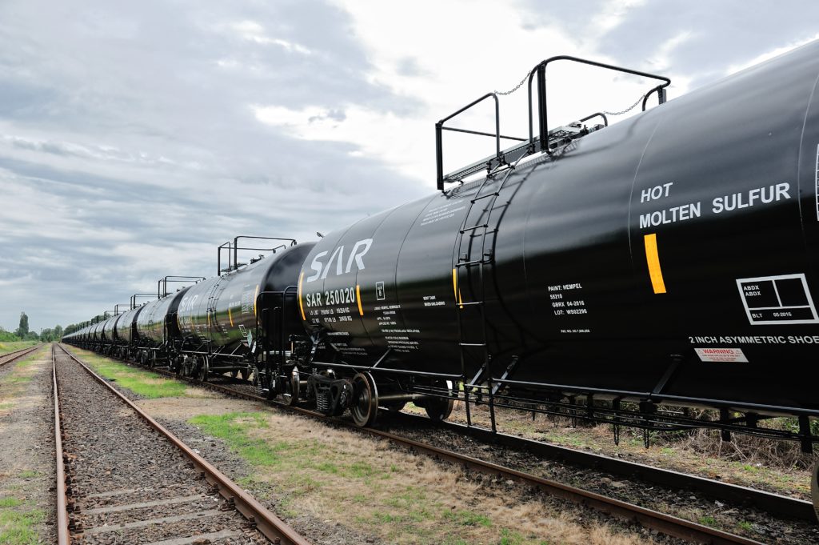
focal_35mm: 30
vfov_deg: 43.5
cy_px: 272
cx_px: 410
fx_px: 682
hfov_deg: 62.0
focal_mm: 30
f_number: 5.6
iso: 200
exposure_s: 1/400
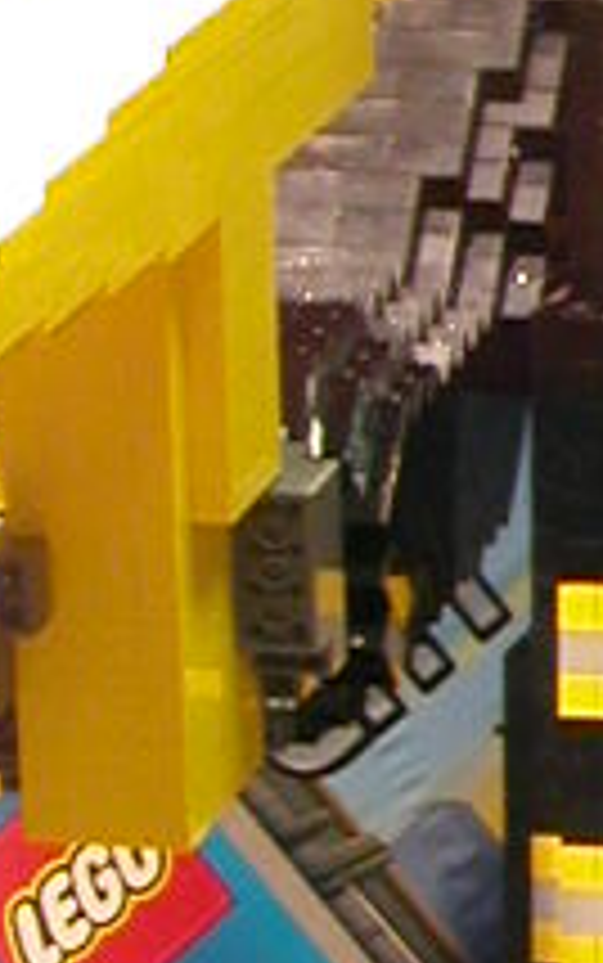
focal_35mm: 188
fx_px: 4937
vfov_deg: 11.1
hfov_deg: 6.6
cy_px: 432
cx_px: 1444
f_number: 2.7
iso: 200
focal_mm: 5.6
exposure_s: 1/13.6
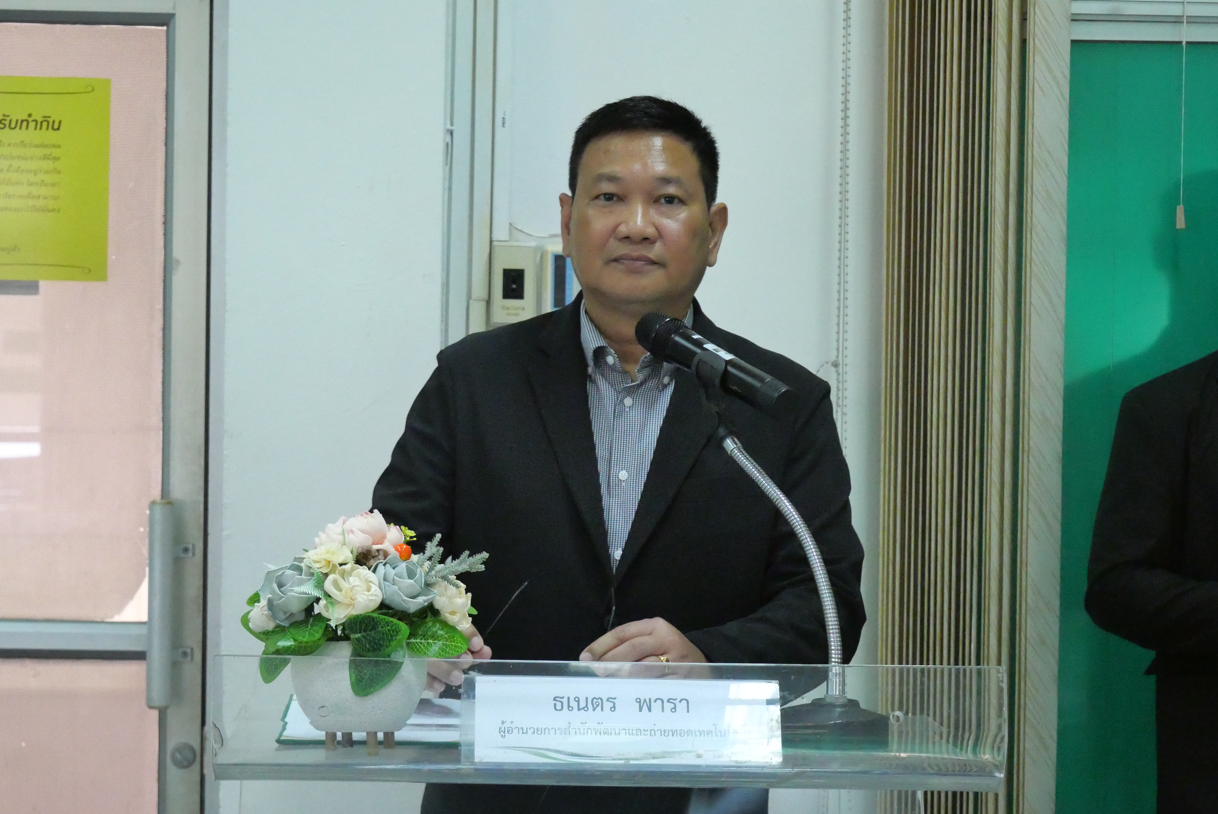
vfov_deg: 16.5
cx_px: 609
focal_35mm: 83
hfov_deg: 24.5
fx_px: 2810
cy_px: 407
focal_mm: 40
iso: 6400
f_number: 5.6
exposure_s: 1/100
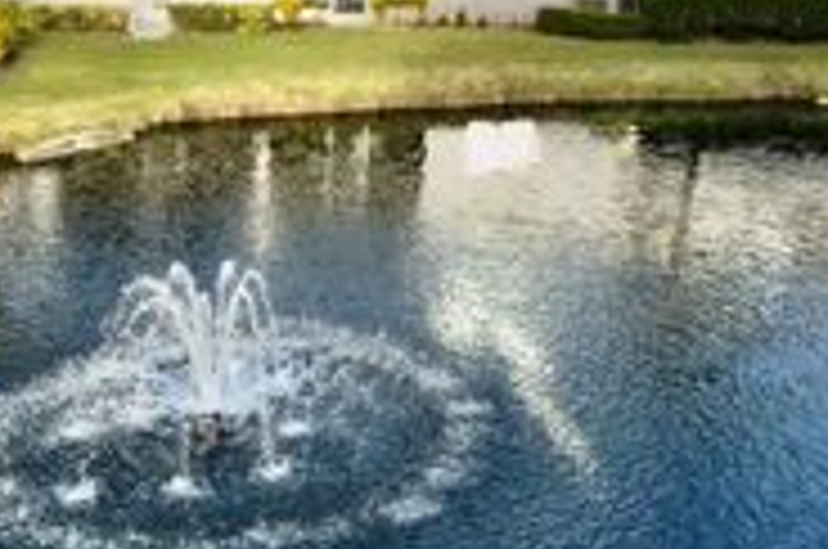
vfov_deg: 18.2
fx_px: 1561
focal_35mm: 68
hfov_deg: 29.5
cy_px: -223
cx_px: 558
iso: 100
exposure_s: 1/1250
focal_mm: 6.72
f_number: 1.7
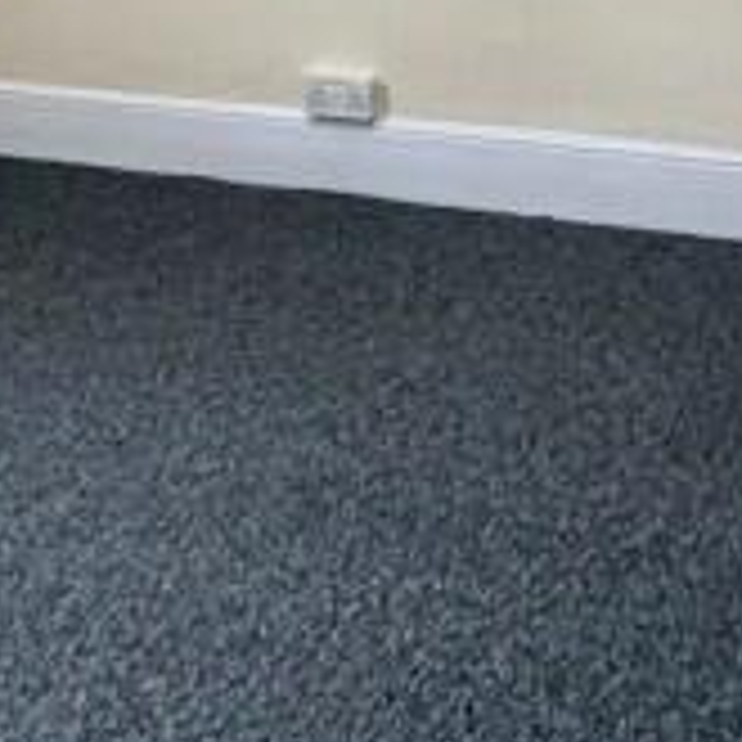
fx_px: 1867
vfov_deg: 20.2
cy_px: -274
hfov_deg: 21.4
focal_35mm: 77
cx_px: -58
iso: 320
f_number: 2.2
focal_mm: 2.22
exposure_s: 1/50
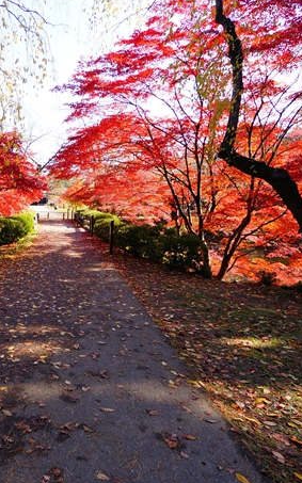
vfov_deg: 68.4
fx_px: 356
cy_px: 240
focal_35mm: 27
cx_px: 16
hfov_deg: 41.4
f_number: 5.6
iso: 100
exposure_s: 1/80
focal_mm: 10
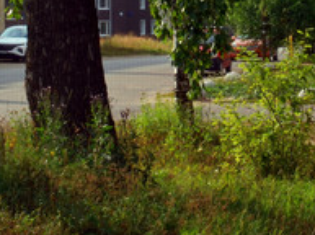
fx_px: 1192
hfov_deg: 15.0
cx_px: 245
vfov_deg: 11.1
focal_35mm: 131
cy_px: -32
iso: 100
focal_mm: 35
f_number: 8
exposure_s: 1/80
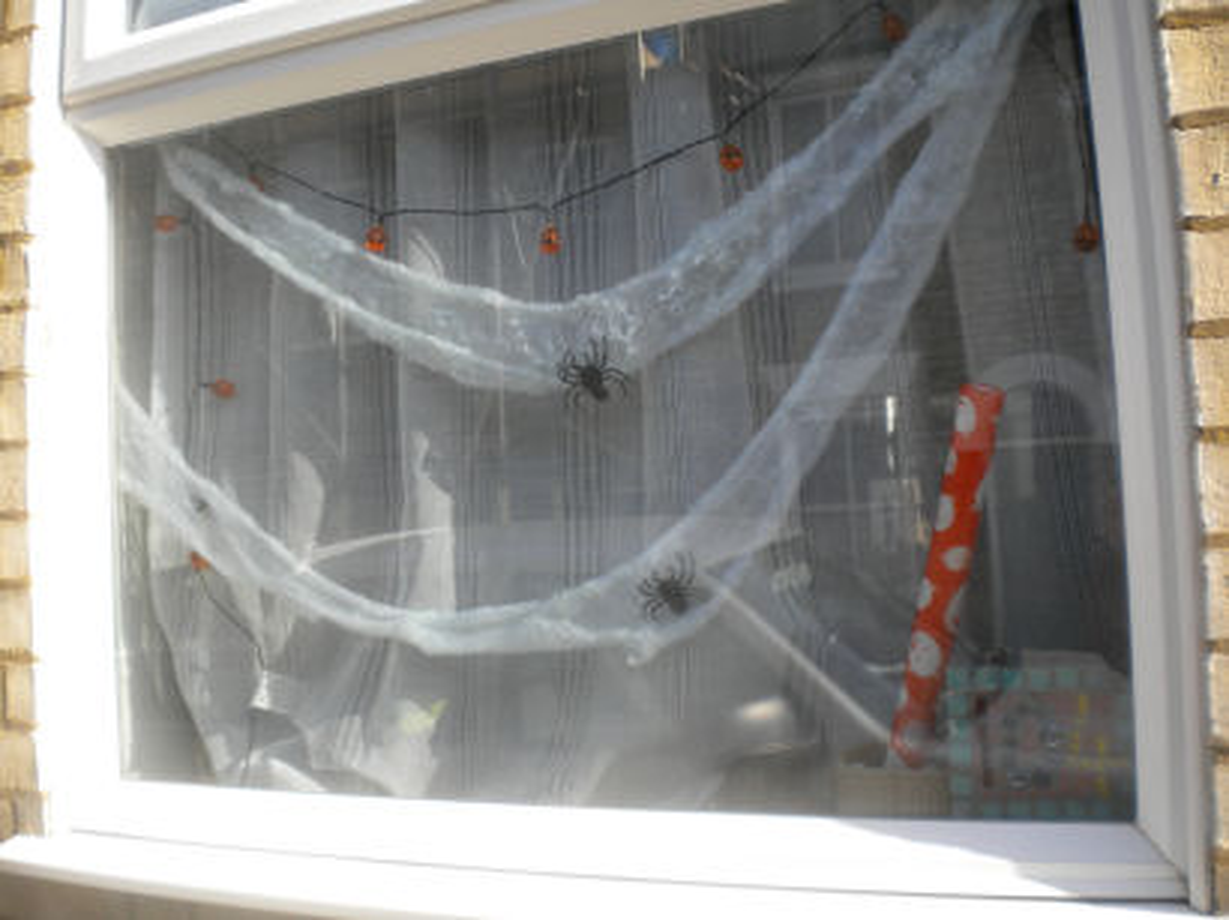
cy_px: 460
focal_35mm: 35
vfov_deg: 40.7
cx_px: 614
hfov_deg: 52.7
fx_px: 1242
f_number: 4.6
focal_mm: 6.3
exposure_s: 1/290
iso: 80
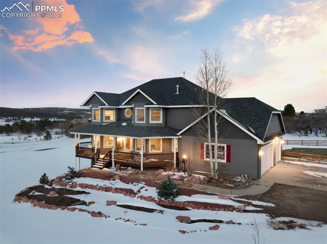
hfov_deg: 67.4
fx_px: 245
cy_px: 122
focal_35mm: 26
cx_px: 164
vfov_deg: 53.0
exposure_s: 1/6
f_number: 2.2
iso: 200
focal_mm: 4.73
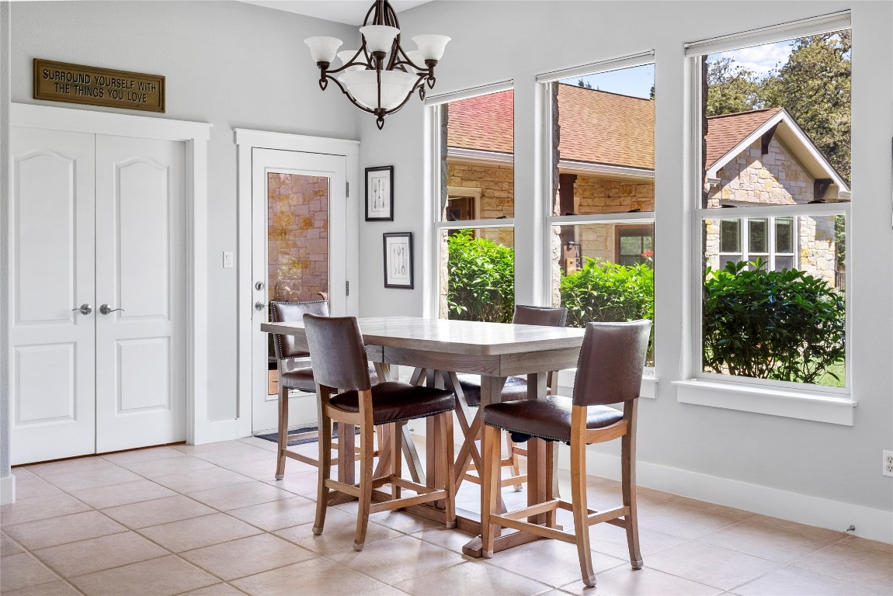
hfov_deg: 54.4
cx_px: 446
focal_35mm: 35
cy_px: 298
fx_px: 869
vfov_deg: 37.9
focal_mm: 35
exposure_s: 1.6
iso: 250
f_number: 8
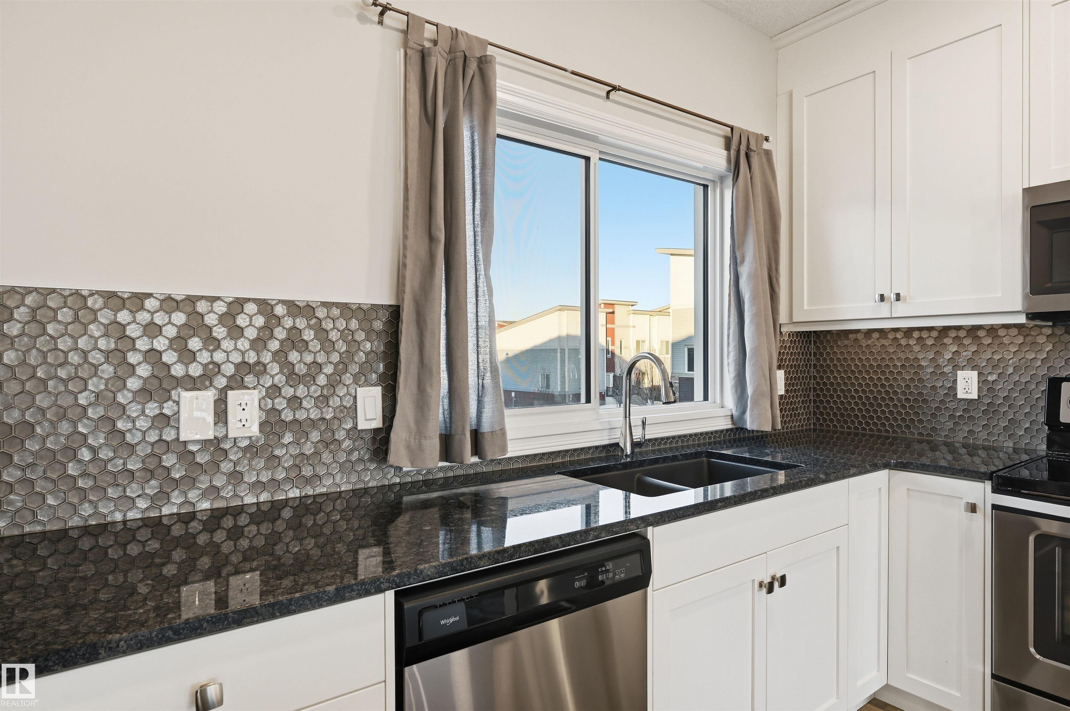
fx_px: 579
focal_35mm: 20
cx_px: 535
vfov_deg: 63.1
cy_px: 356
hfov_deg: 85.5
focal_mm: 19.5
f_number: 8
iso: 100
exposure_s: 1/160
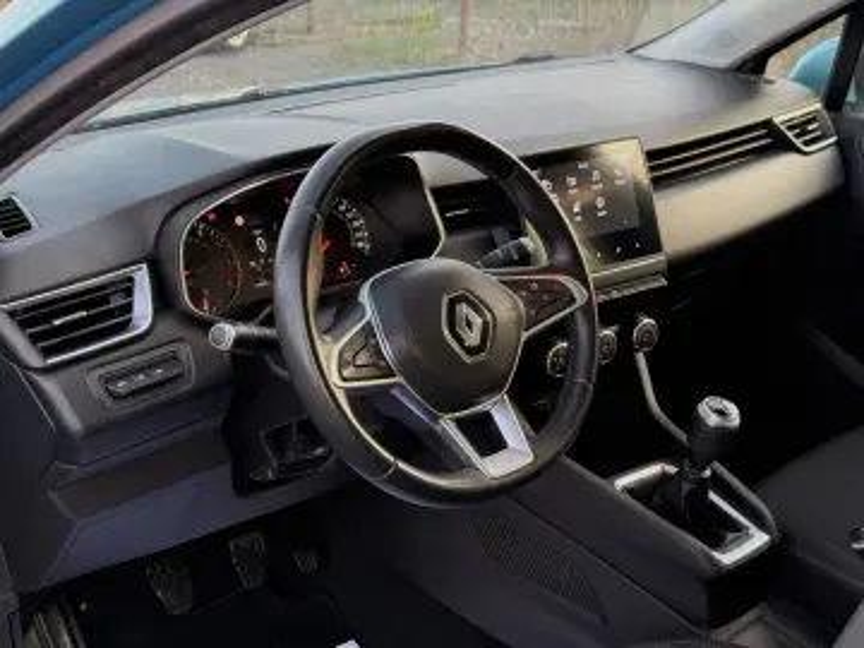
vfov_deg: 30.3
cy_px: 324
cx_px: 432
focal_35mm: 48
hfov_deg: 39.7
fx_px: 1198
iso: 160
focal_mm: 6.76
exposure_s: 1/128
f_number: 1.78
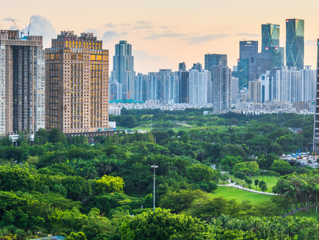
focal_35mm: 79
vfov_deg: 18.4
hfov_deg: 23.0
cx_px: 363
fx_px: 729
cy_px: 22
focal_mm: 35
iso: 31
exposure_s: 1/4
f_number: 8
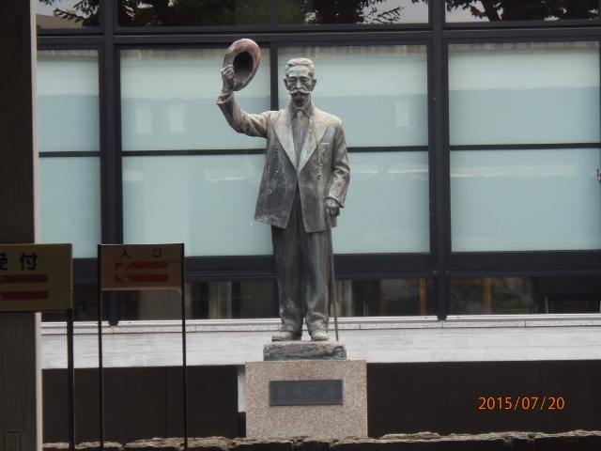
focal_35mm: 279
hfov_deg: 7.1
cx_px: 300
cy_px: 226
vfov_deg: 5.3
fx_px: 4844
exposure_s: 1/80
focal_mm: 51.7
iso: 100
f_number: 5.2
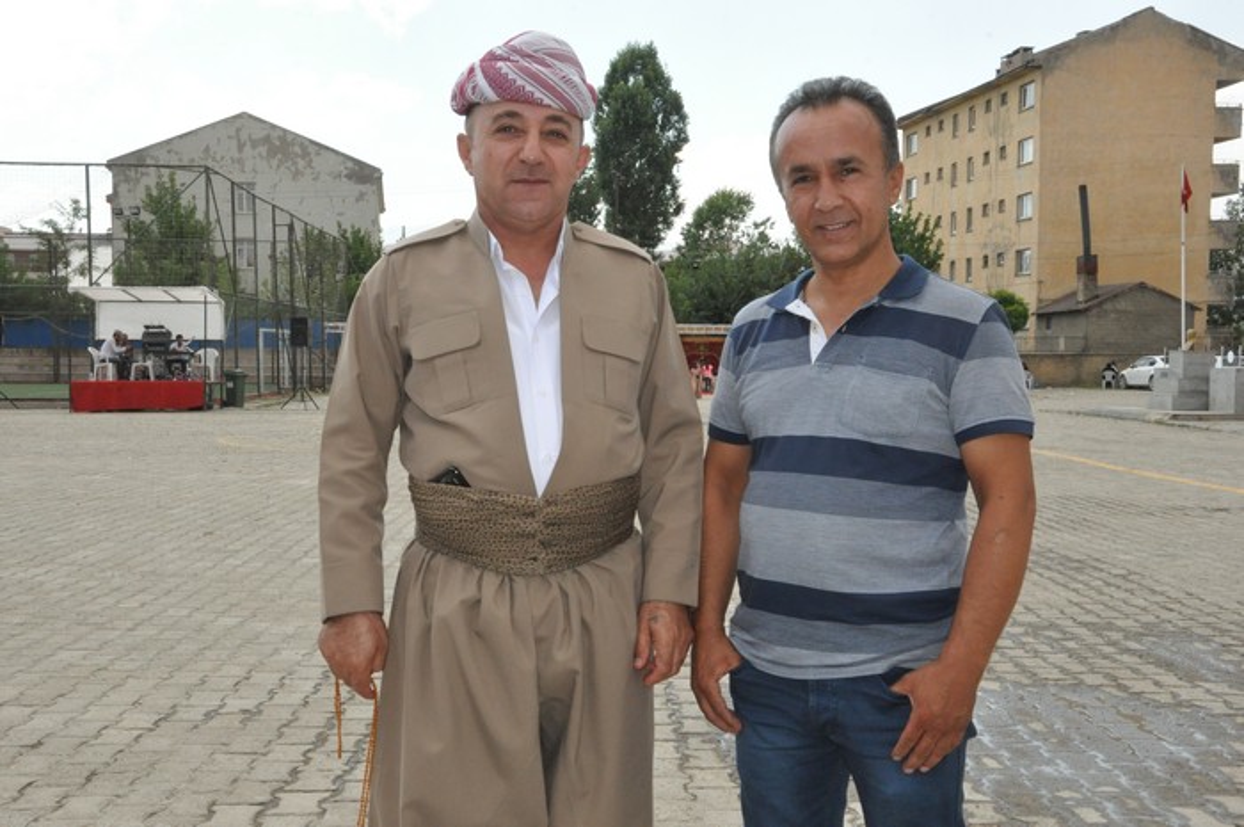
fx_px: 1450
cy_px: 414
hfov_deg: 46.4
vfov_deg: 31.8
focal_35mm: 42
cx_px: 622
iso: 1250
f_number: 25
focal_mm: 28
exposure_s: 1/200
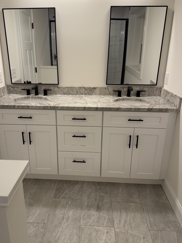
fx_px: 189
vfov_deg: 65.3
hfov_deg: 51.2
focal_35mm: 27
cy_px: 114
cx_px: 80
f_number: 1.78
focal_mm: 6.76
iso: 160
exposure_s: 1/237
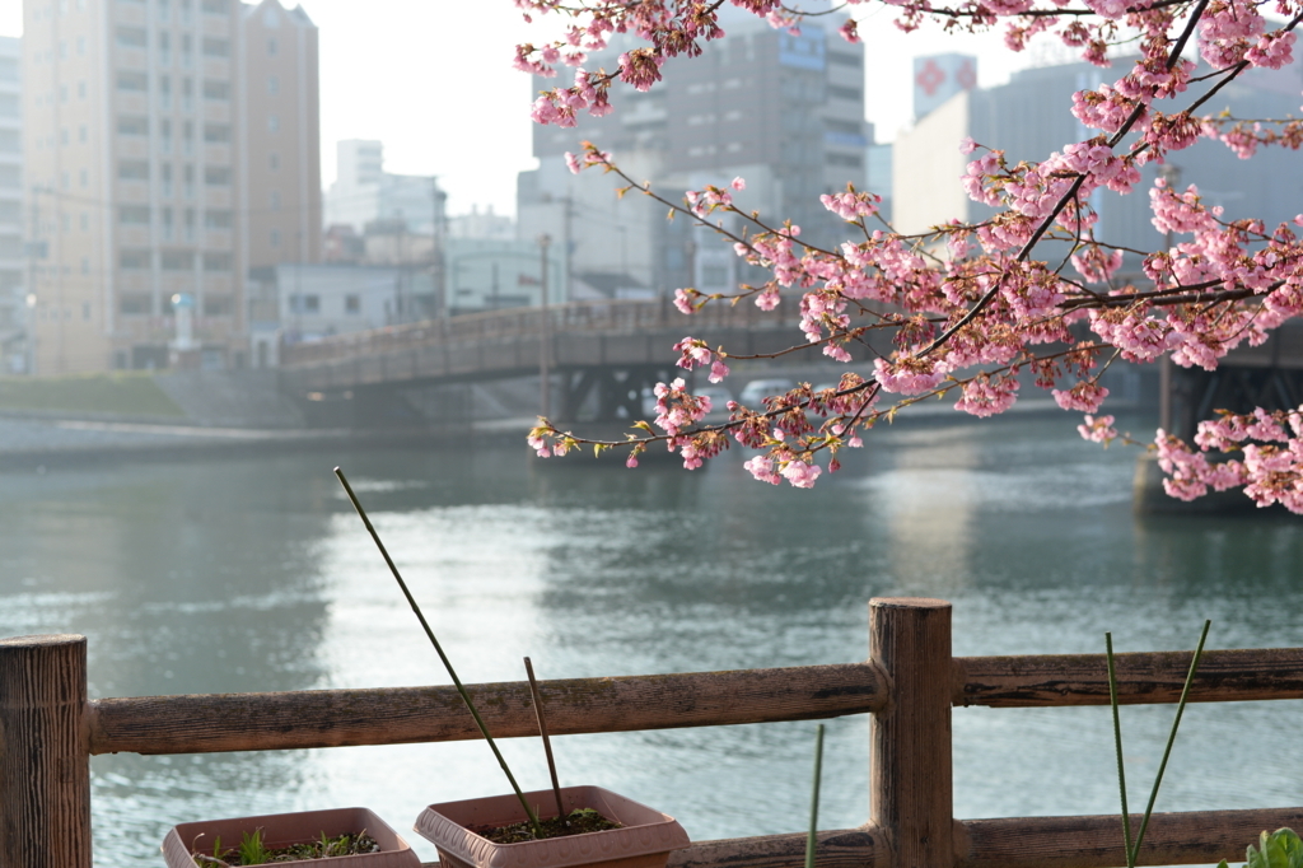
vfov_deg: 27.0
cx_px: 652
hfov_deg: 39.6
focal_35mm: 50
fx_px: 1809
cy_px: 434
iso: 400
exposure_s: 1/2500
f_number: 3.5
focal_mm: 50
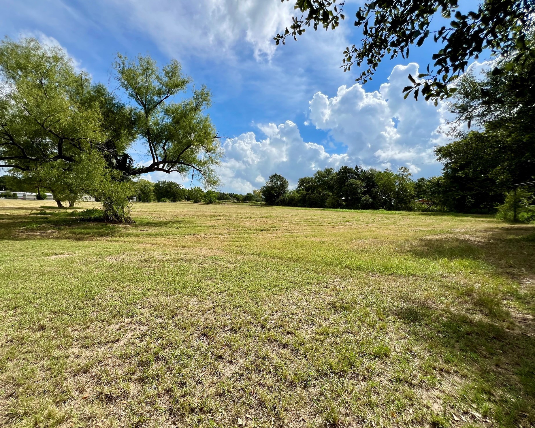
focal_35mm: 14
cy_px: 209
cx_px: 241
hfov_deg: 100.4
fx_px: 222
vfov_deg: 88.0
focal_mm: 1.57
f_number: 1.8
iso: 32
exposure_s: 1/2370
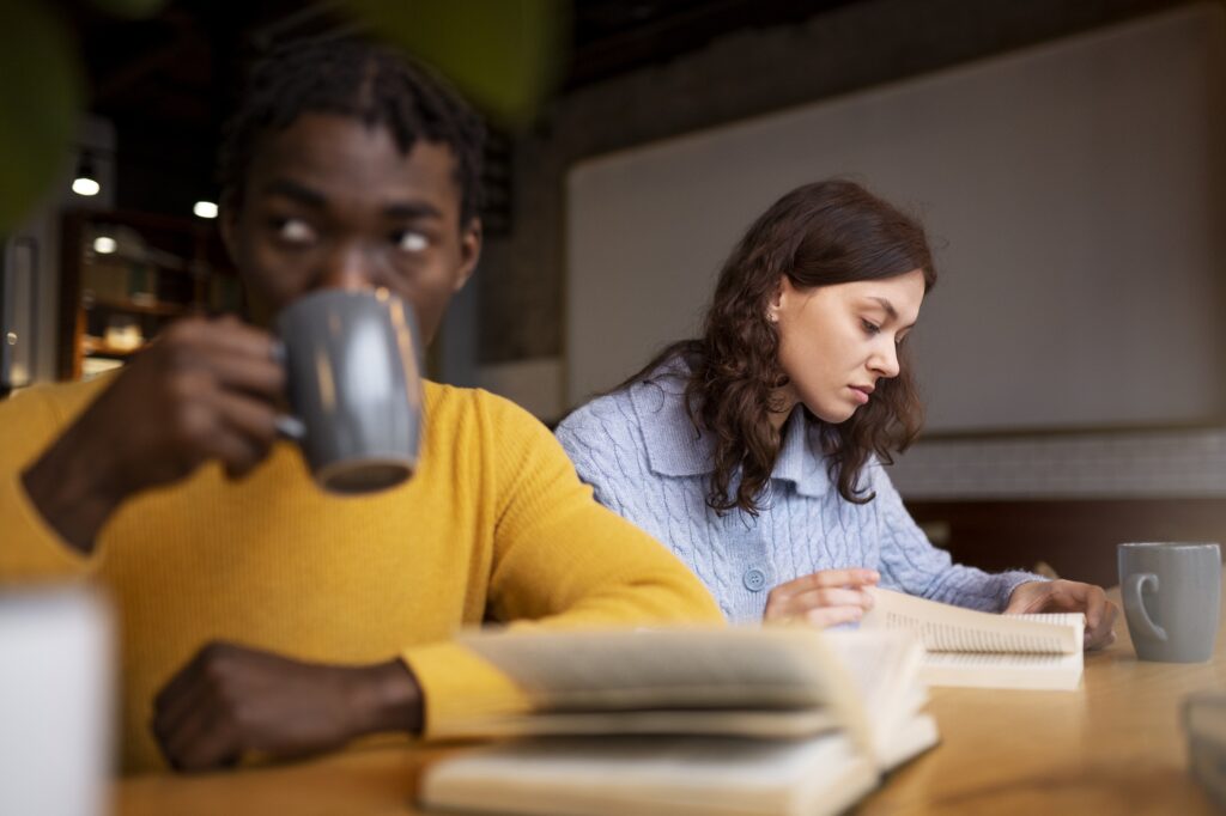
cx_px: 613
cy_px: 408
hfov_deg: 54.4
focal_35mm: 35
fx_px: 1191
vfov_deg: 37.8
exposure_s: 1/200
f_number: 1.8
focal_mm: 35
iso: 1600
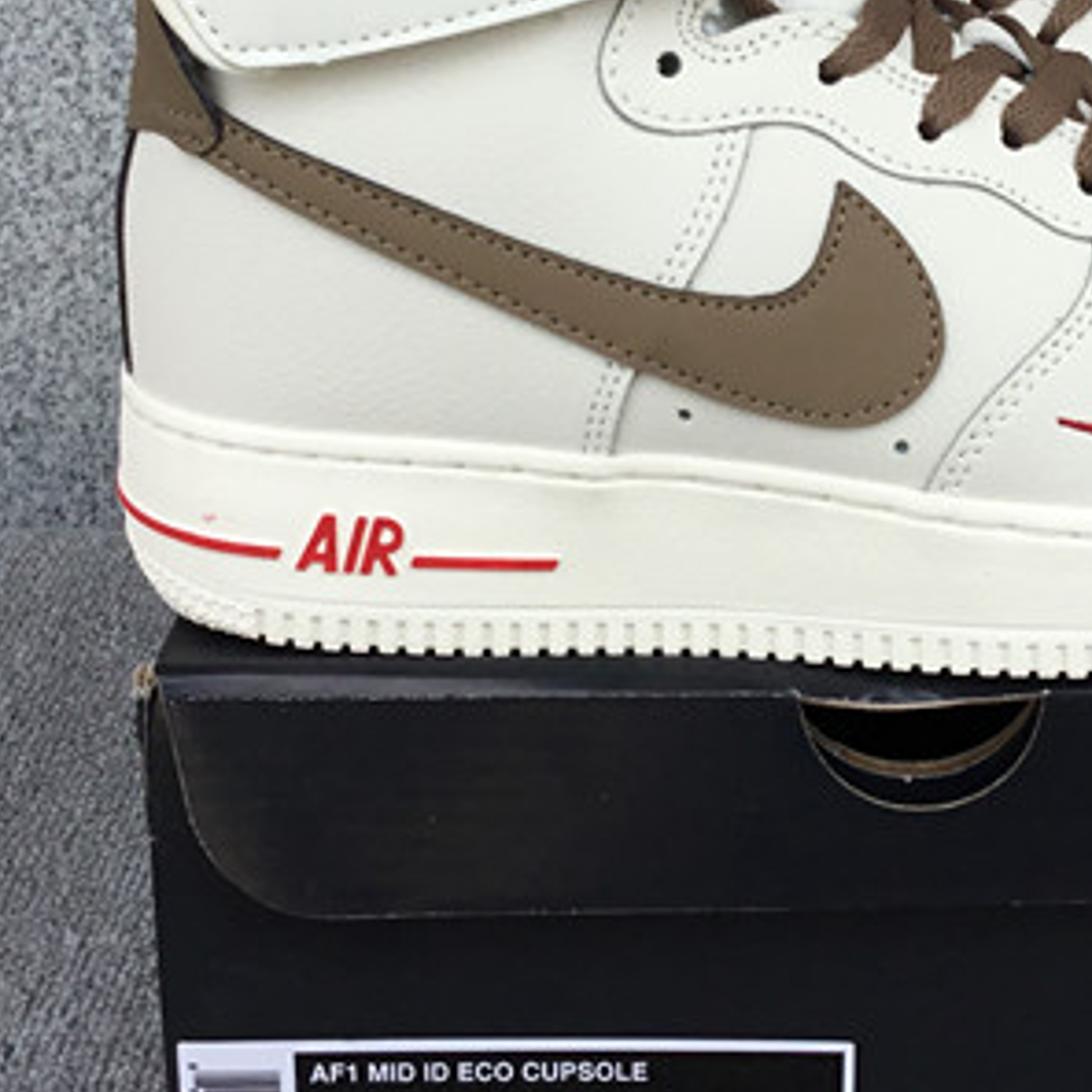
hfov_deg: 23.1
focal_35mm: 74
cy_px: 203
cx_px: 819
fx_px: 2641
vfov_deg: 23.0
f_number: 2.4
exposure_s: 1/926
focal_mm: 3.3
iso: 25
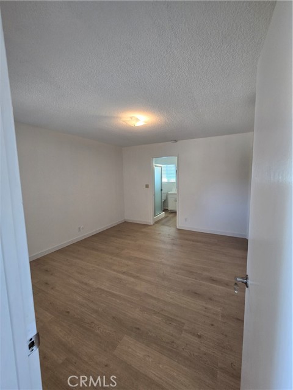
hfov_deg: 89.9
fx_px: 147
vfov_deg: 106.2
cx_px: 146
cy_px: 195
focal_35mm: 13
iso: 200
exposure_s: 1/60
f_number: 2.2
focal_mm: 2.2
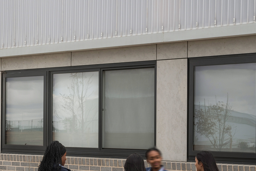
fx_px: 846
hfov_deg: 16.6
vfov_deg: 11.5
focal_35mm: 119
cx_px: -34
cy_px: 116
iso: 125
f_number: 9
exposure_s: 1/50
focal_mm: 44
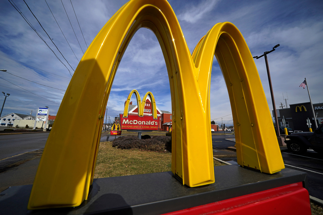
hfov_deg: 112.6
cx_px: 162
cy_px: 108
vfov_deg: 90.0
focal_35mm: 12
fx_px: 108
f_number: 14
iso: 100
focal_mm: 12
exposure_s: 1/200
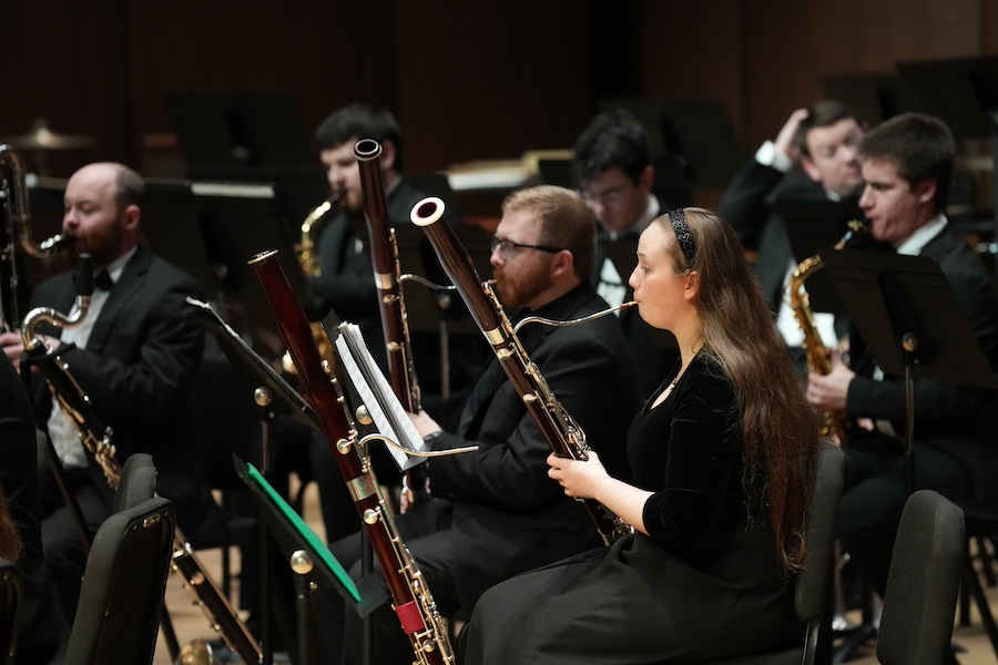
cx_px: 499
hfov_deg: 10.3
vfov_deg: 6.9
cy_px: 332
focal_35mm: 200
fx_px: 5544
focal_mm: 200
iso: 3200
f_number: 3.5
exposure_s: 1/500
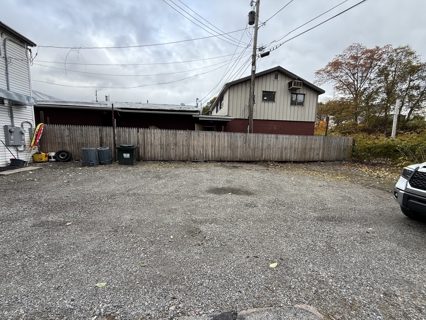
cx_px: 213
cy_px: 160
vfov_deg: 85.7
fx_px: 172
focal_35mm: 14
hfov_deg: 102.1
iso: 64
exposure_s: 1/198
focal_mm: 2.22
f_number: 2.2
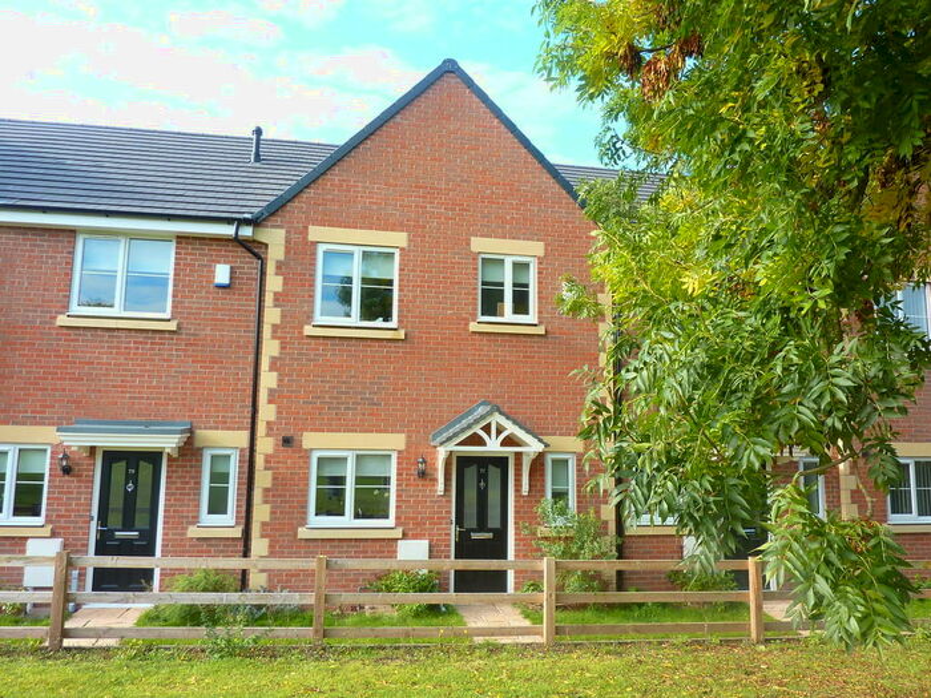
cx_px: 466
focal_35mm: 25
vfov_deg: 54.9
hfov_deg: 69.4
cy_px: 349
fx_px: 672
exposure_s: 1/125
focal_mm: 4.1
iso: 80
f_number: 4
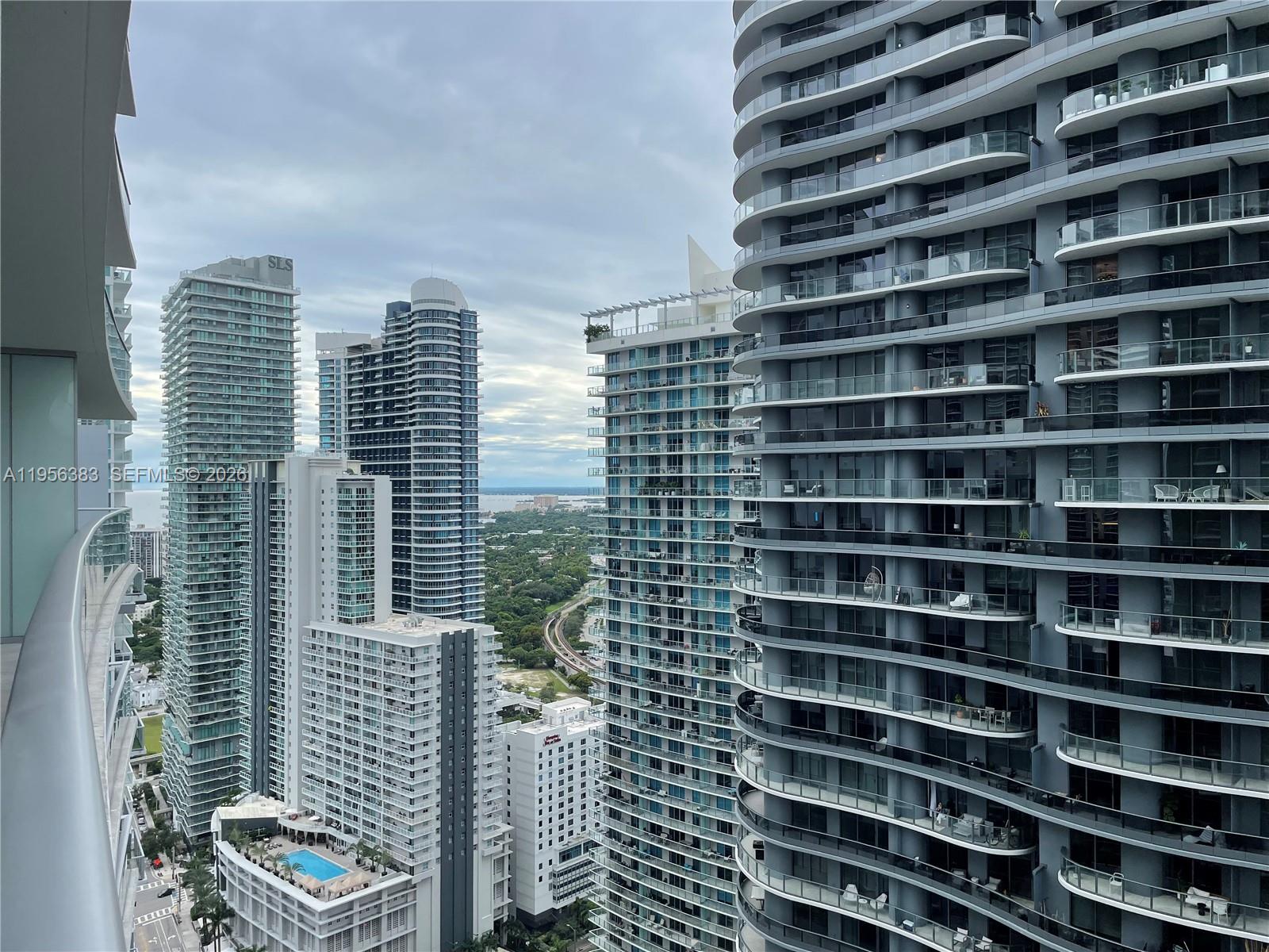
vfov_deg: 53.1
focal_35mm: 26
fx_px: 953
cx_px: 634
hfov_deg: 67.3
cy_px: 476
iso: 32
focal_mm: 4.2
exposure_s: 1/1092
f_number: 1.6
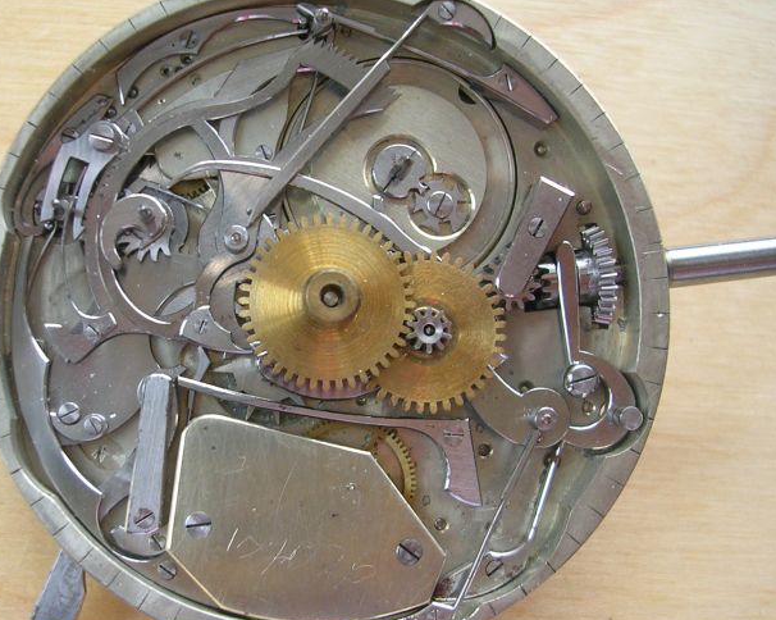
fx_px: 1125
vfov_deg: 30.8
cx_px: 288
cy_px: 341
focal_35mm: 49
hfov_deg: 37.8
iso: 50
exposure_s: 1/24.1
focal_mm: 5.8
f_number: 2.8
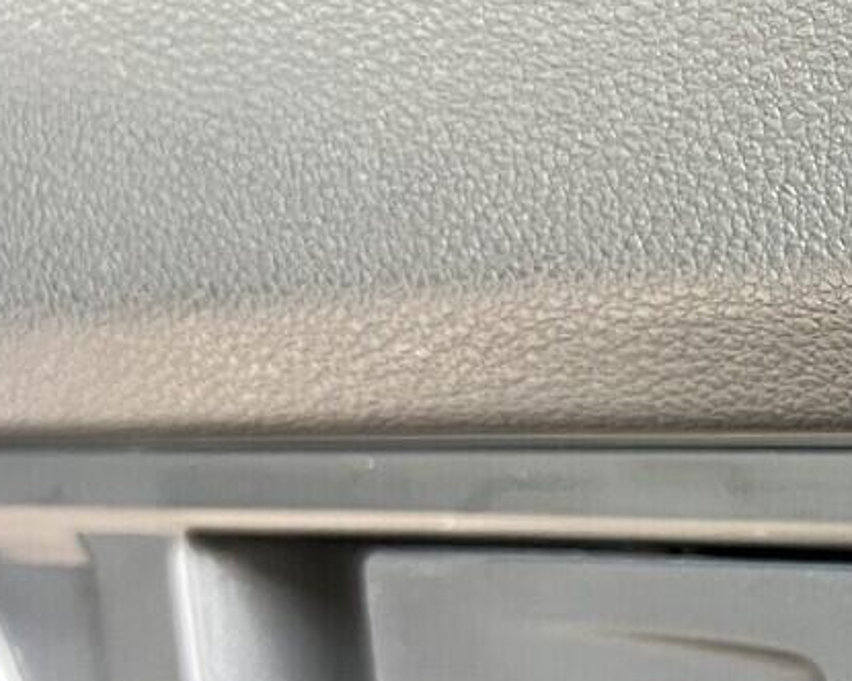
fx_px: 2219
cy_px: 802
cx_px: 1454
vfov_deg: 16.8
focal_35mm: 88
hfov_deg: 18.1
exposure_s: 1/62
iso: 125
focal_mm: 5.7
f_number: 1.5
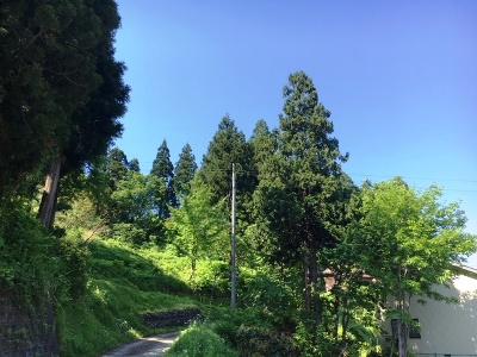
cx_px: 238
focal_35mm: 29
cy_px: 178
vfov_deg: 48.2
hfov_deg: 61.7
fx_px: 400
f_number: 2.2
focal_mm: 4.15
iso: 25
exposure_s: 1/549
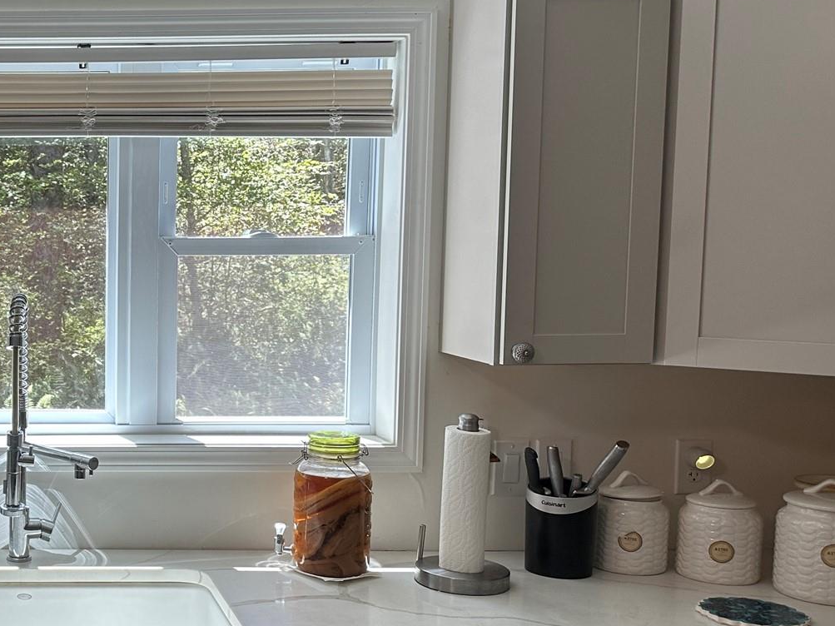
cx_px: 18
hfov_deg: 35.5
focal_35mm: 49
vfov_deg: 29.6
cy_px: 360
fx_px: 1182
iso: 64
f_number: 1.78
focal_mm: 6.86
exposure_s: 1/196
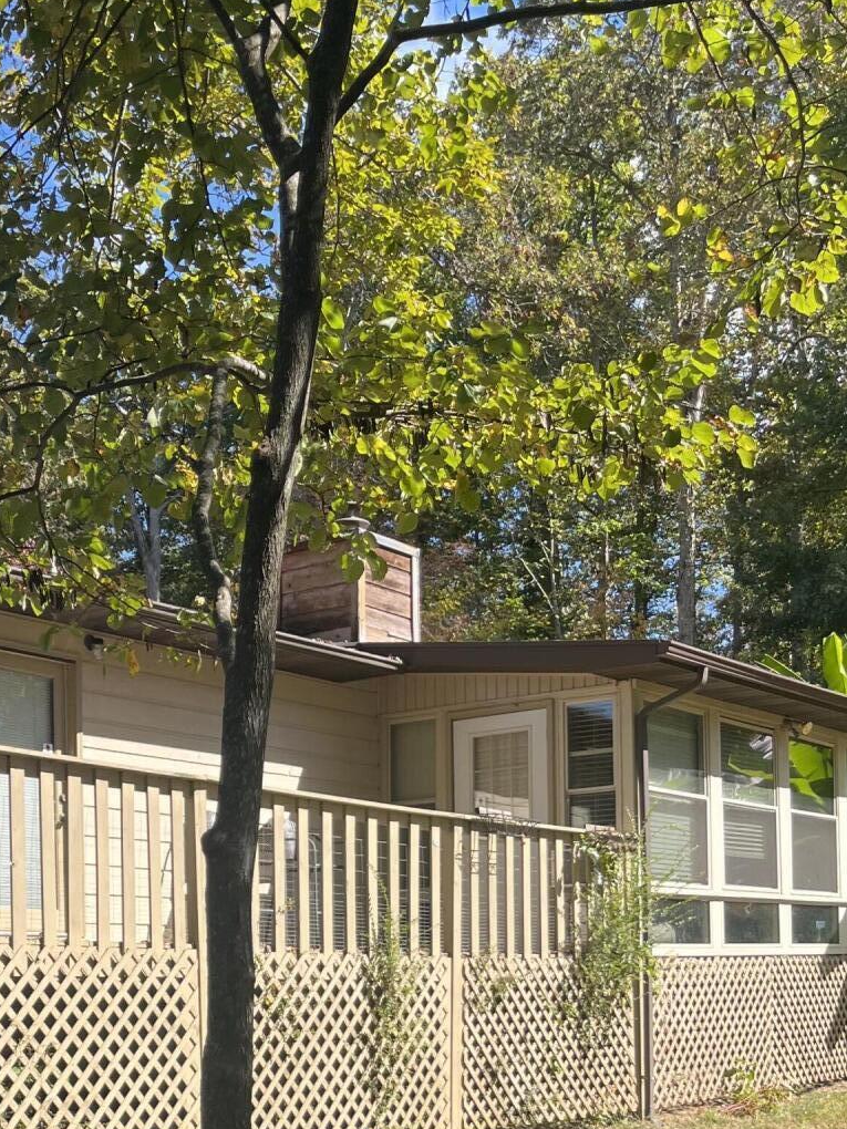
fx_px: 1664
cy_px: 972
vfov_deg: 35.7
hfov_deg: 28.1
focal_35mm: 51
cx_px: 189
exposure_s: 1/1309
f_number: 1.6
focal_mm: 5.1
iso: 50
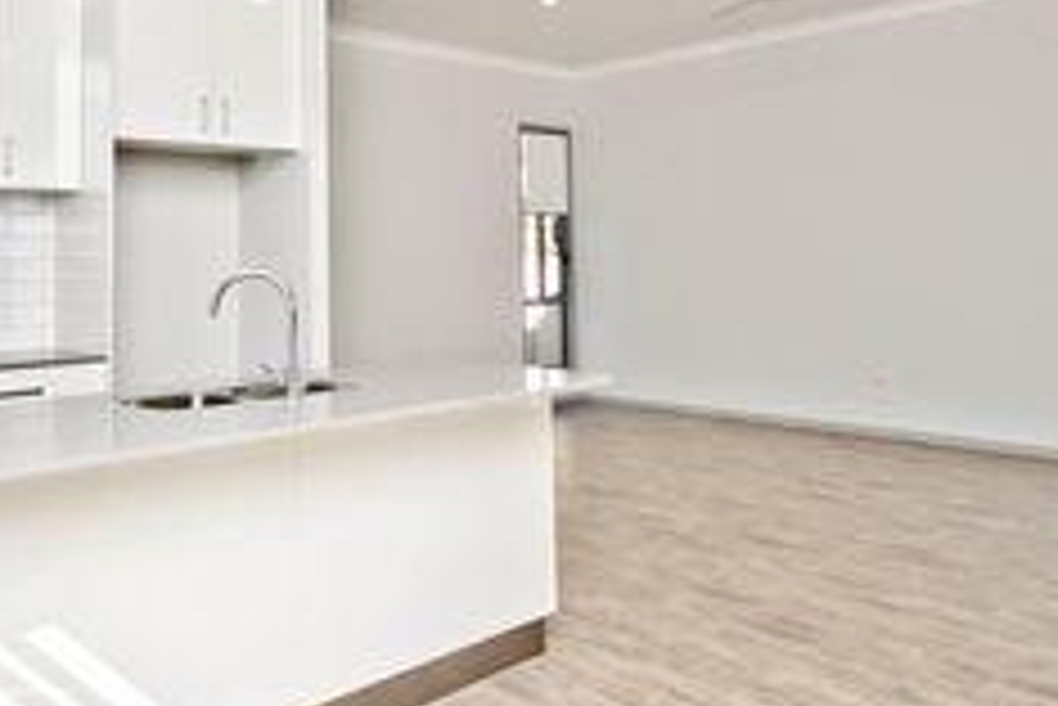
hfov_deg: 61.5
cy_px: 164
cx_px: 437
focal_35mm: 30
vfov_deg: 42.1
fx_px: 882
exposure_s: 1/250
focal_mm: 10
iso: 200
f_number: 4
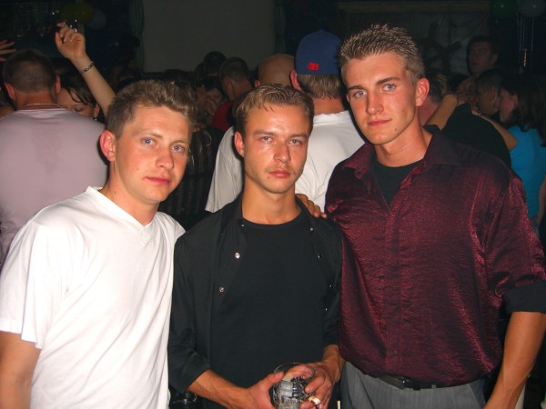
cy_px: 204
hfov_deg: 49.0
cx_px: 273
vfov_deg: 37.7
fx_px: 599
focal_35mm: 38
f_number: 2.8
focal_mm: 7.9
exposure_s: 1/60
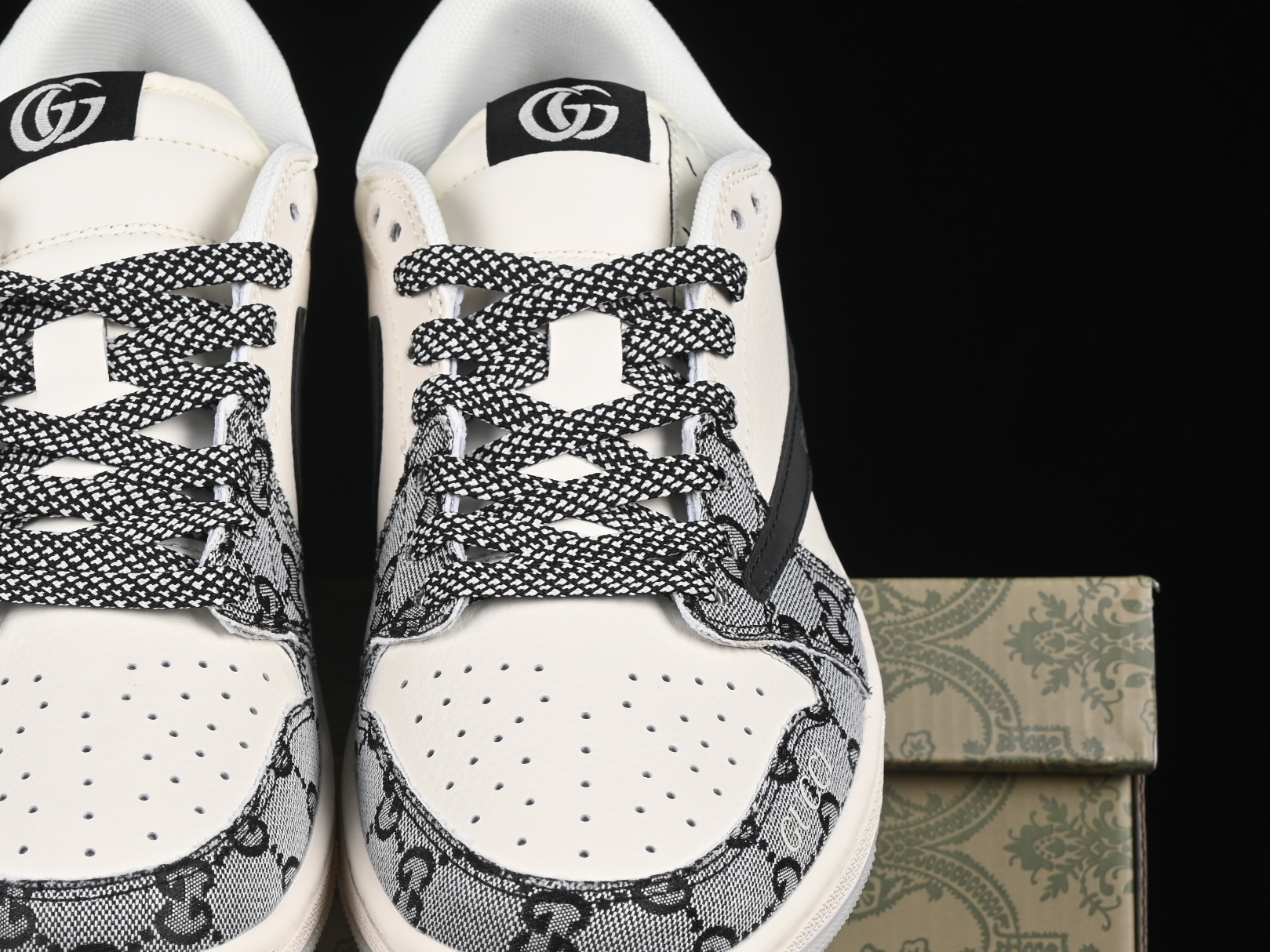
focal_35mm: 124
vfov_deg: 11.9
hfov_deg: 15.8
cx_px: 366
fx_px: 4549
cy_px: 607
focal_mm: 50
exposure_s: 1/80
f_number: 8
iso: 160
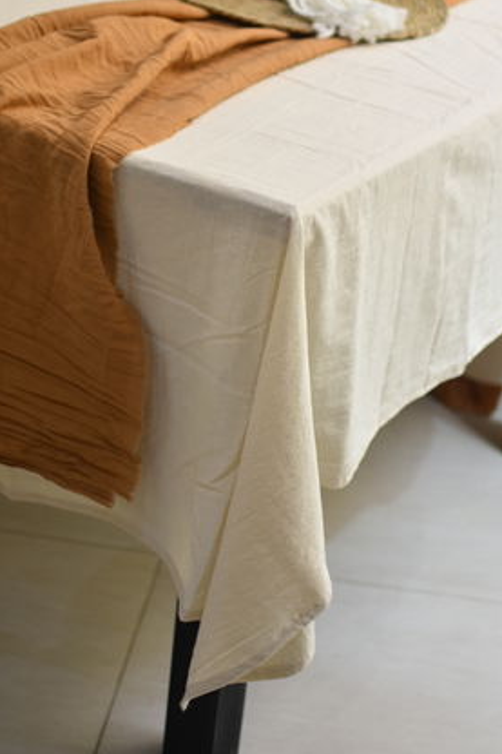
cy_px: 297
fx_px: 1585
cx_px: 243
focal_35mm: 76
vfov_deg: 26.7
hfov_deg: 18.0
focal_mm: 35
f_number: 1.8
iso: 160
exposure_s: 1/100
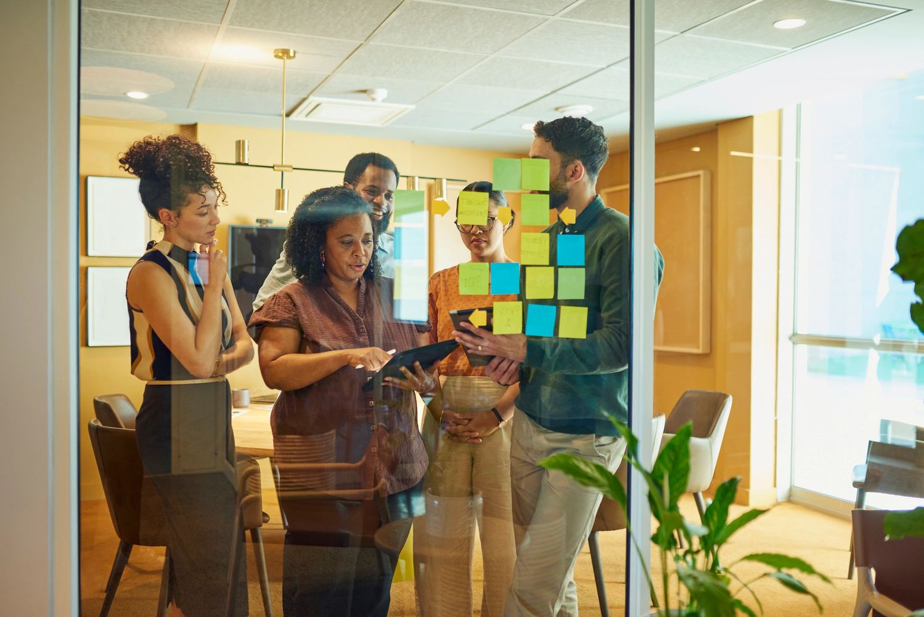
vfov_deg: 37.9
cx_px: 462
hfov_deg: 54.4
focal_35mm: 35
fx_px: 898
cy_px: 308
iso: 640
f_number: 2
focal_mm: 35
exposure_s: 1/160
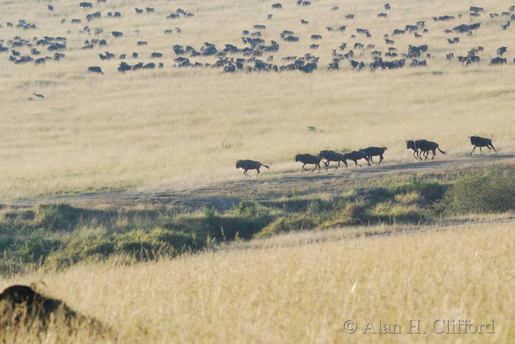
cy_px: 172
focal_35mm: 600
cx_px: 258
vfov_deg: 2.3
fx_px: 8590
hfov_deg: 3.4
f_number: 18
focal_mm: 400
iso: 1250
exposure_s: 1/250
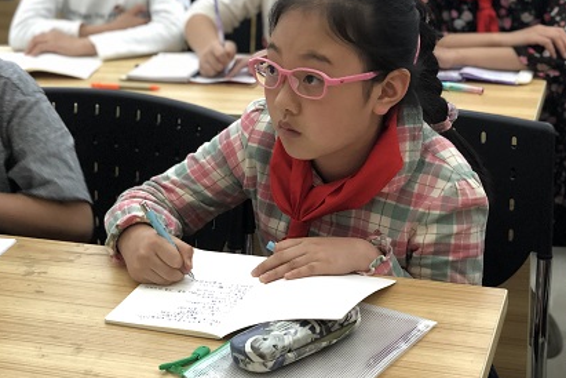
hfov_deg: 25.5
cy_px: 124
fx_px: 1242
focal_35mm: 79
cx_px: 163
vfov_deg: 17.2
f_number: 2.4
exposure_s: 1/25
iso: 125
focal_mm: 6
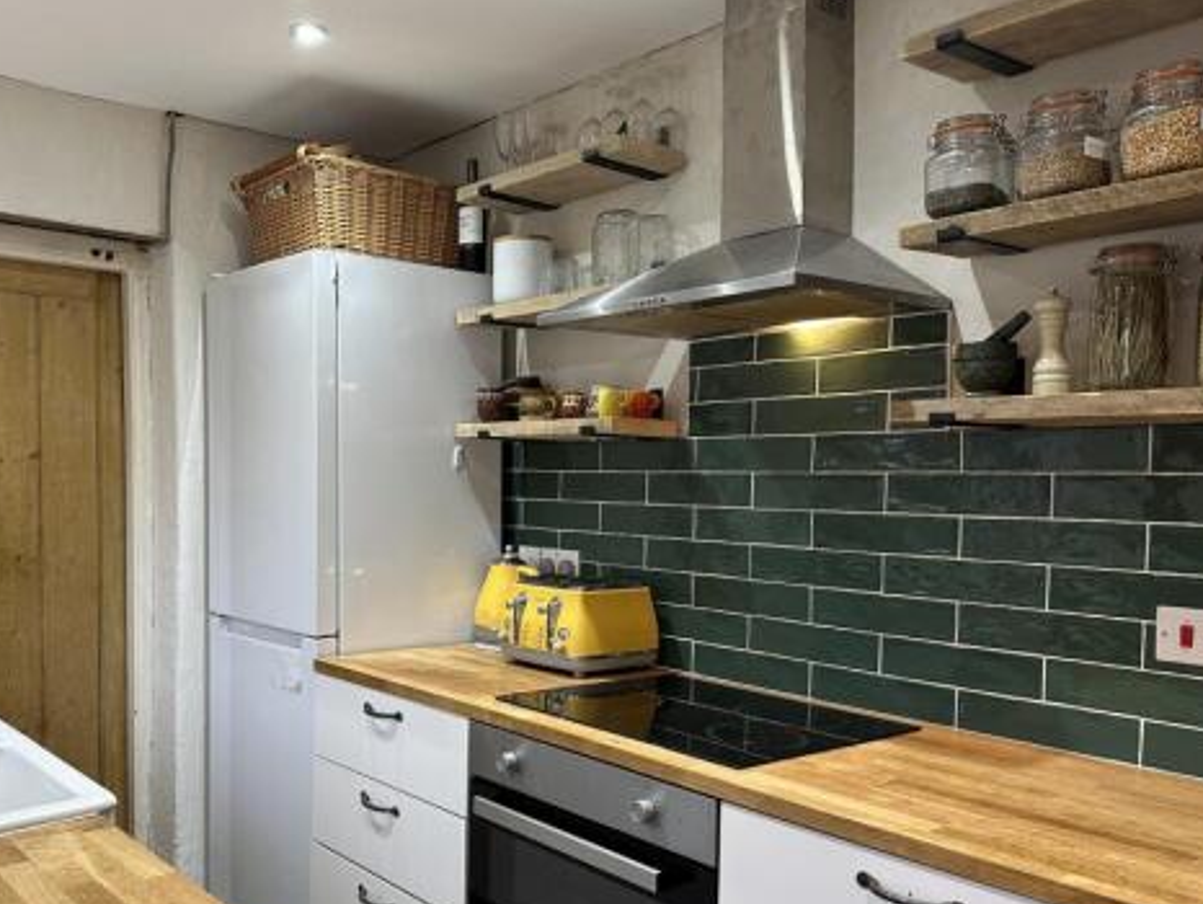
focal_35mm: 30
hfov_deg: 59.3
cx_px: 463
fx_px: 1043
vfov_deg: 46.7
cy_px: 510
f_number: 1.78
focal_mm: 6.86
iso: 200
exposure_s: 1/100
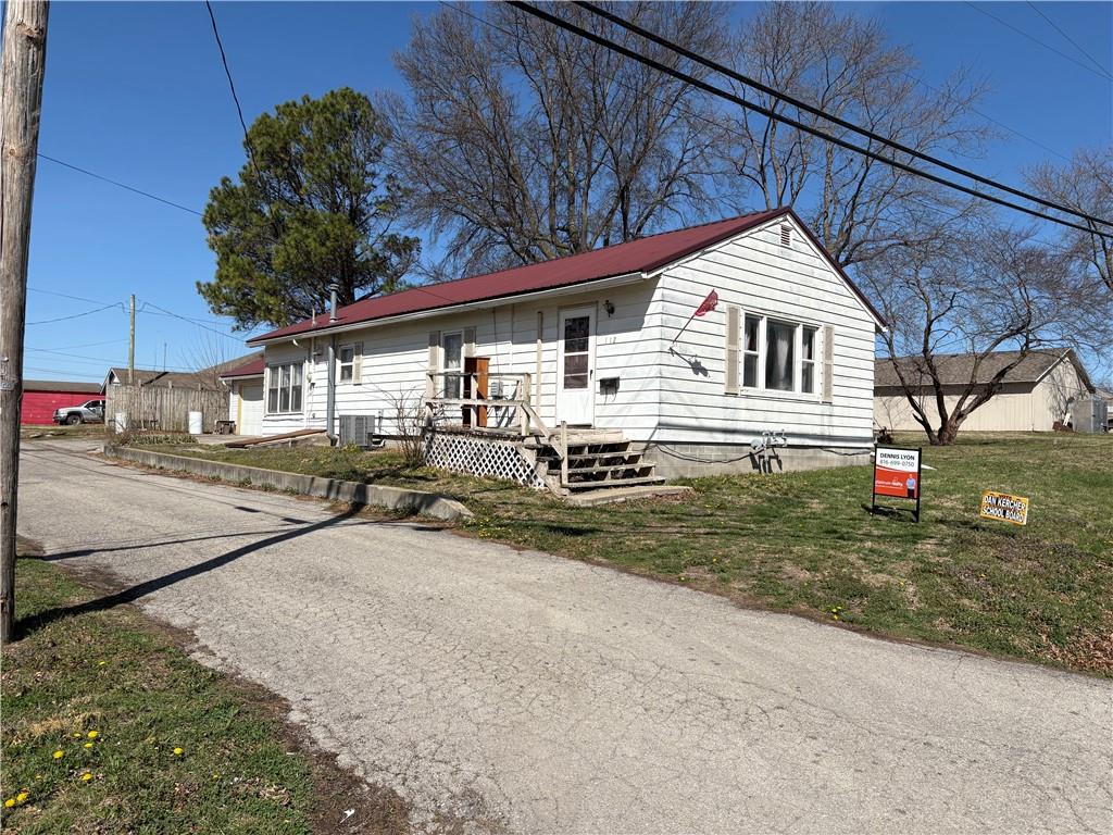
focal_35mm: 26
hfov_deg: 67.3
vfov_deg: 53.1
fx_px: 836
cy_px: 418
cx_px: 556
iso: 50
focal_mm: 5.96
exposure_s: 1/6993
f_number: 1.6
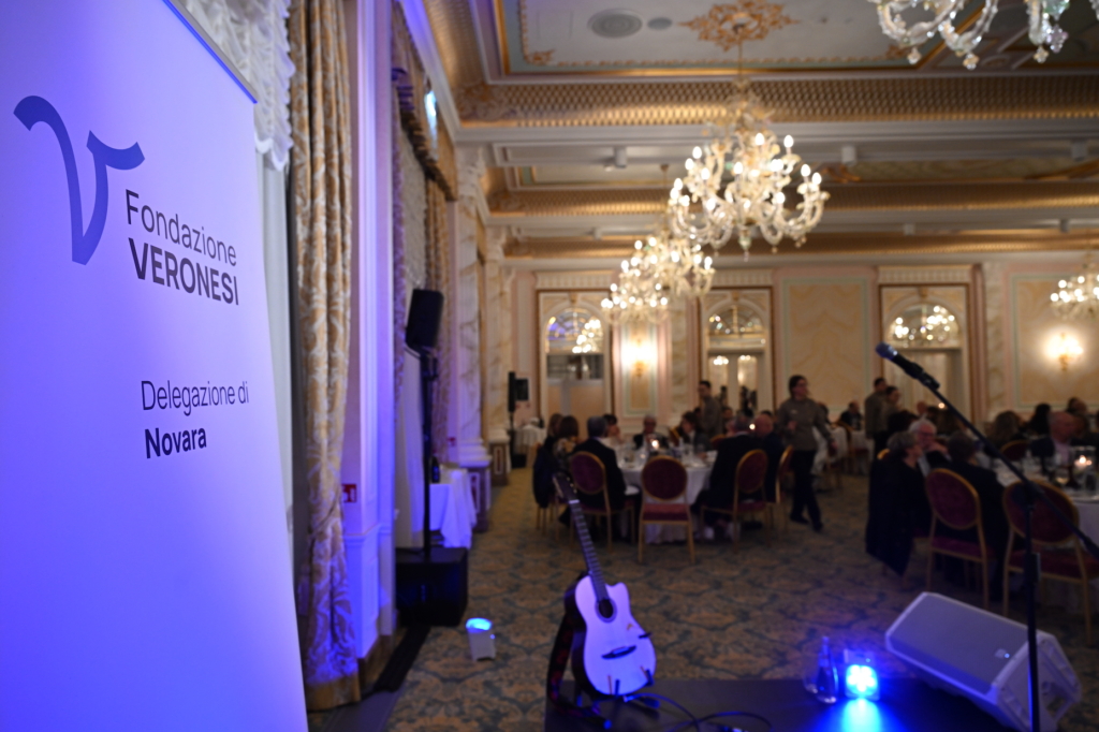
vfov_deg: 53.1
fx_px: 732
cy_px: 366
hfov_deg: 73.8
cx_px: 550
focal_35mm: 24
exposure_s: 1/80
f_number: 5
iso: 1100
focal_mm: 24
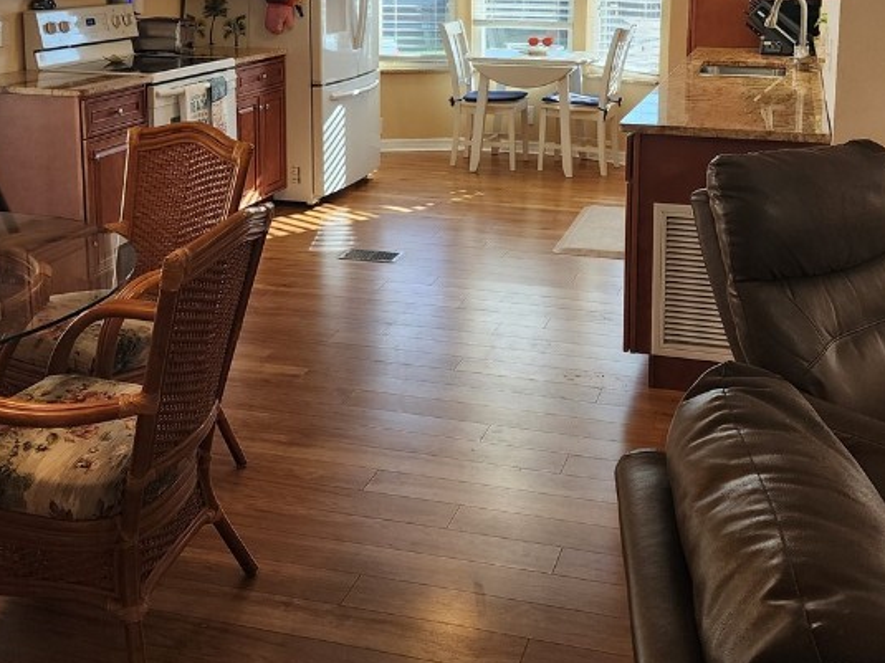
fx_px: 1125
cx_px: 458
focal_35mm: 44
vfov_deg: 31.9
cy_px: 117
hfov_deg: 42.9
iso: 125
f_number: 1.8
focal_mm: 6.4
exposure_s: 1/120
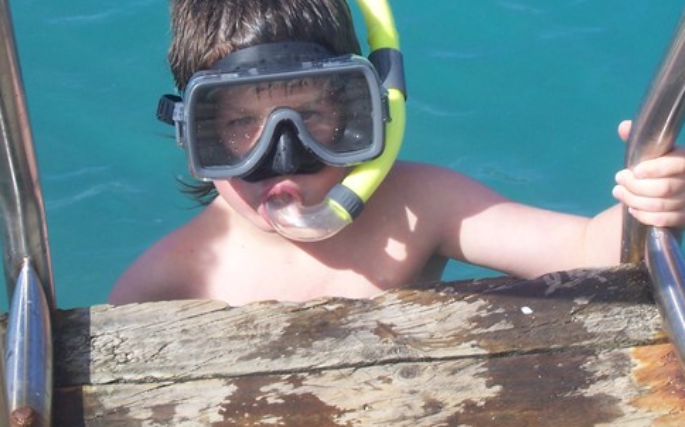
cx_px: 344
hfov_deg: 14.6
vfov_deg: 9.1
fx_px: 2668
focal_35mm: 143
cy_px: 98
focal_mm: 16.8
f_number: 9.5
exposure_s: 1/180
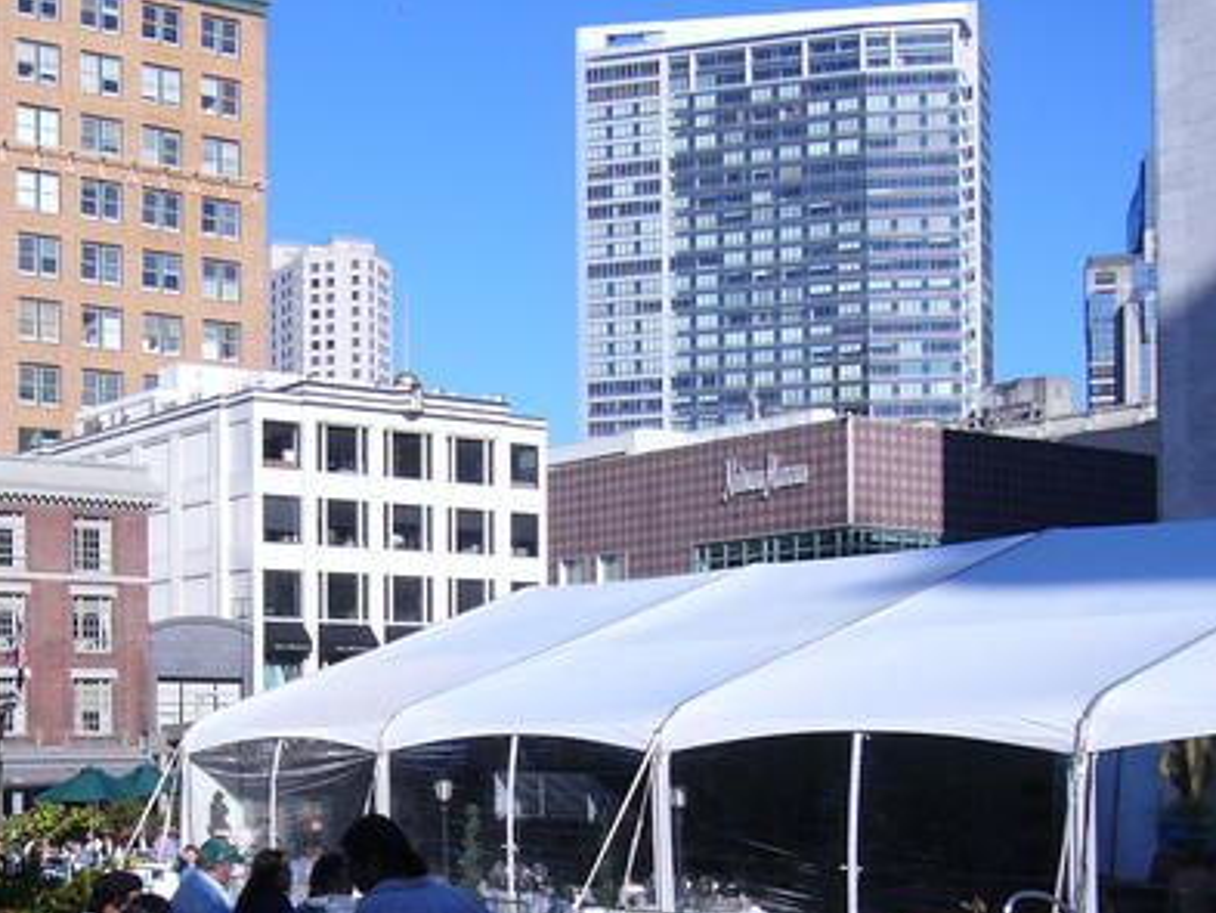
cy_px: 740
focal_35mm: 57
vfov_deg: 25.2
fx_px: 2003
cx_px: 328
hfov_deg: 33.2
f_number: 8
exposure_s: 1/320
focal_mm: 5.8
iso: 100
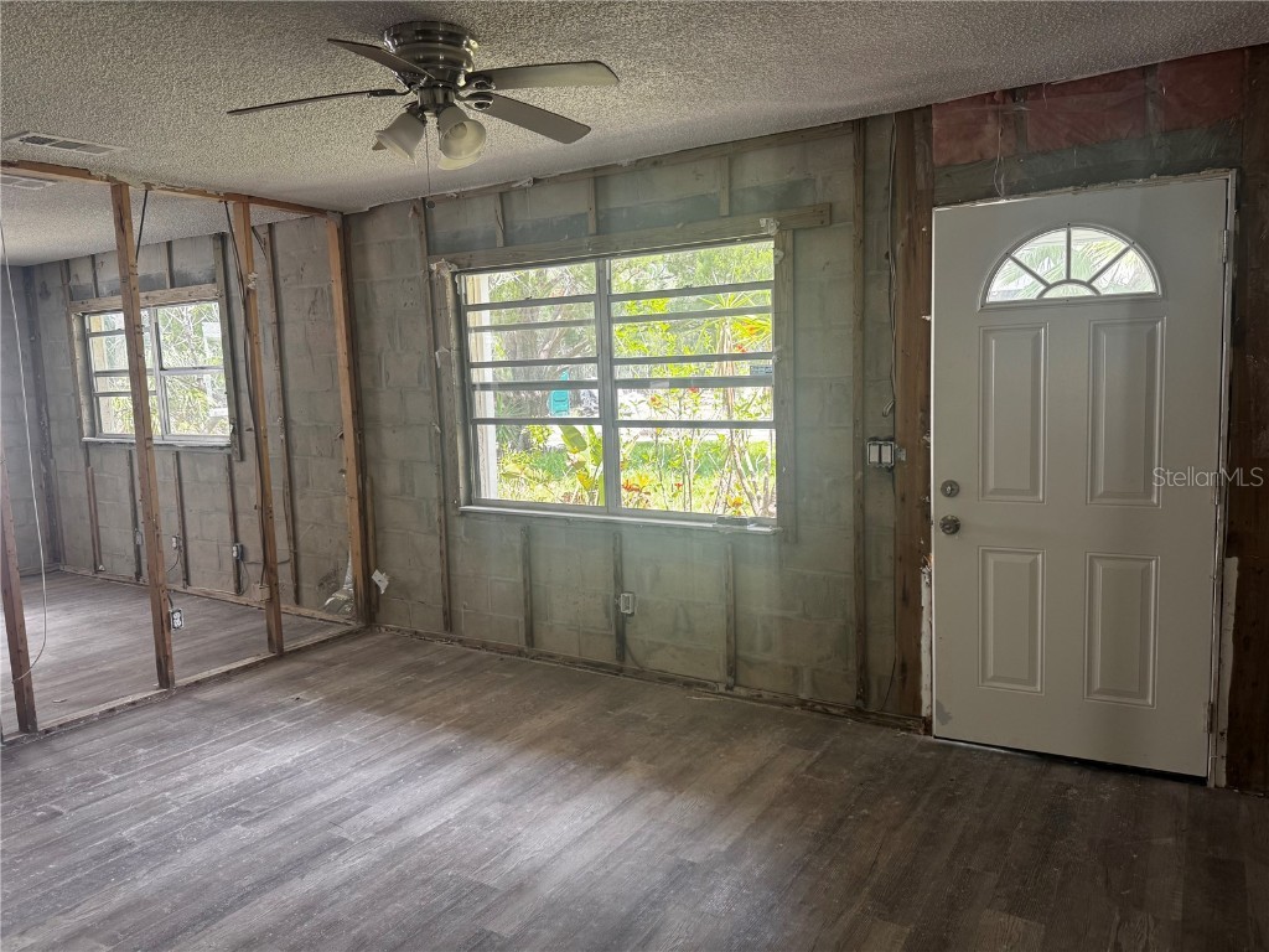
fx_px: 880
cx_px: 634
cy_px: 476
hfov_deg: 71.6
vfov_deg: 56.8
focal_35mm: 24
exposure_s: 1/140
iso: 100
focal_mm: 6.76
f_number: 1.78
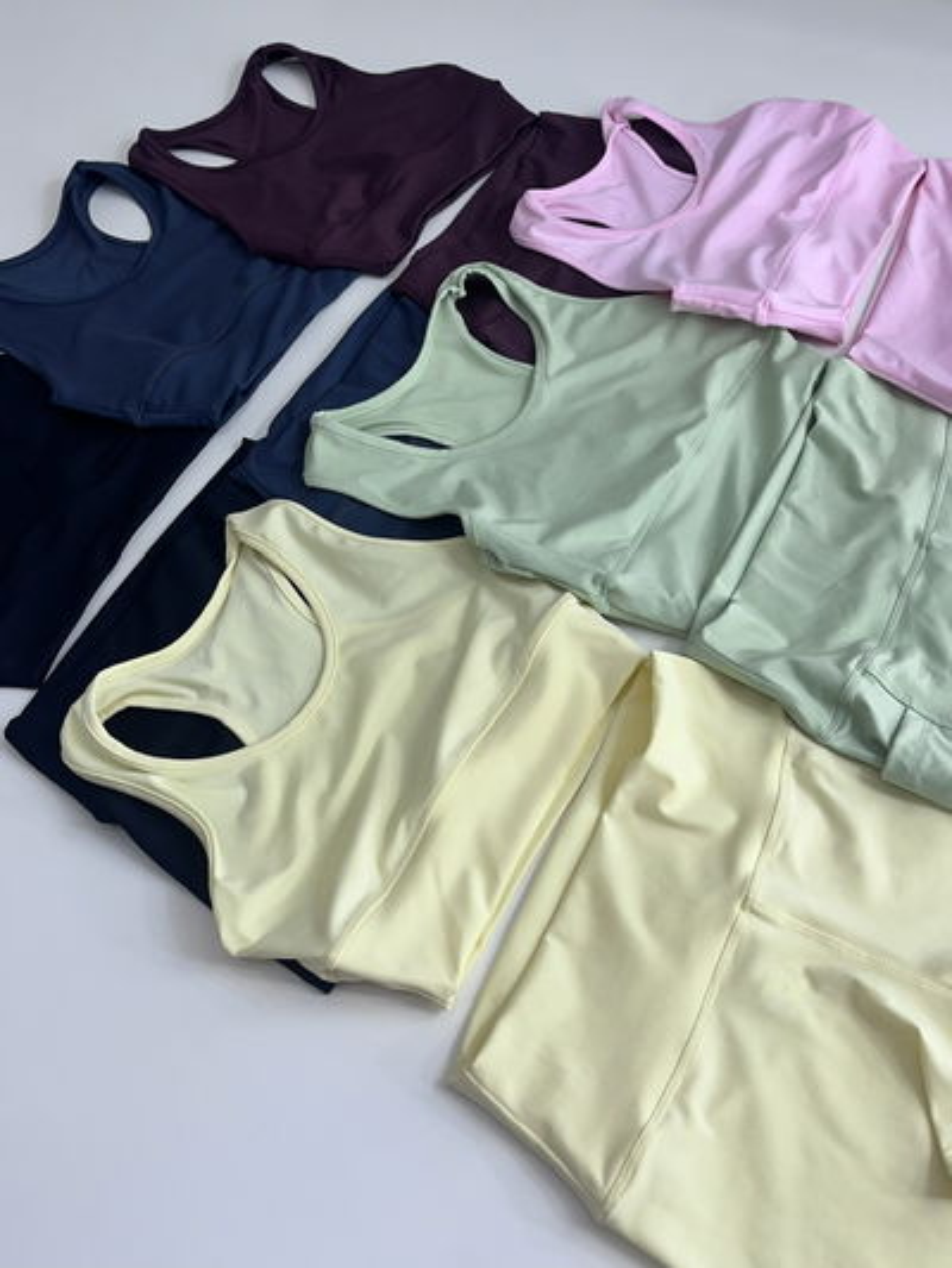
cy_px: 634
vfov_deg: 67.3
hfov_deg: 53.1
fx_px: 953
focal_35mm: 26
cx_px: 476
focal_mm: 5.1
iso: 50
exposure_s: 1/100
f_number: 1.6
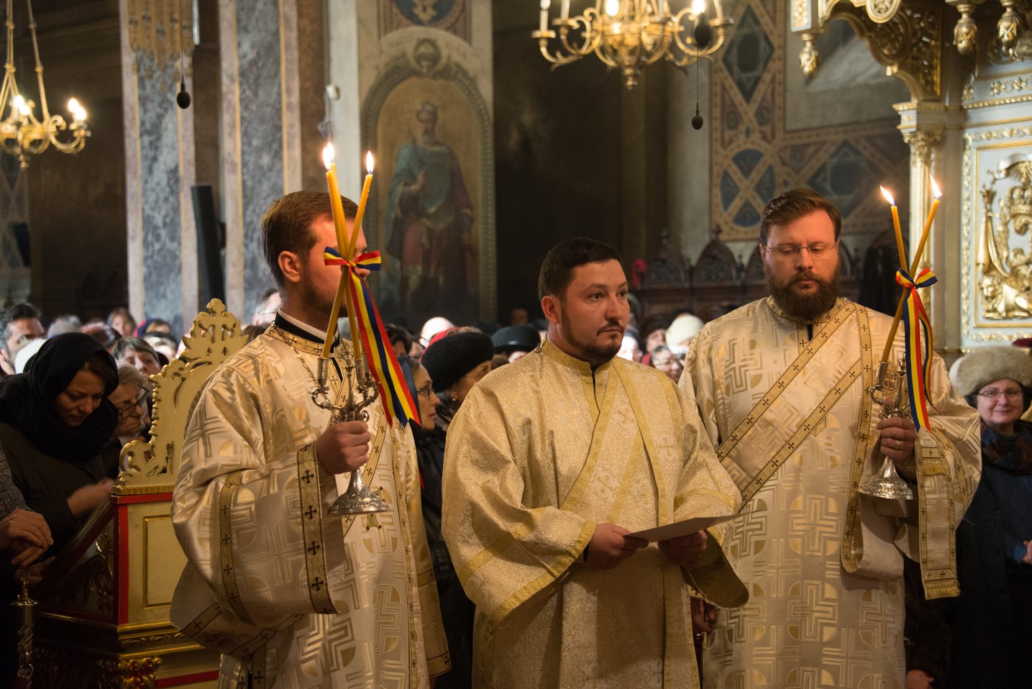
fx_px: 2237
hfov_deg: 26.0
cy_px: 344
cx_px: 516
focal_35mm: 78
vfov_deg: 17.5
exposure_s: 1/40
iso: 3200
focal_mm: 78
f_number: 5
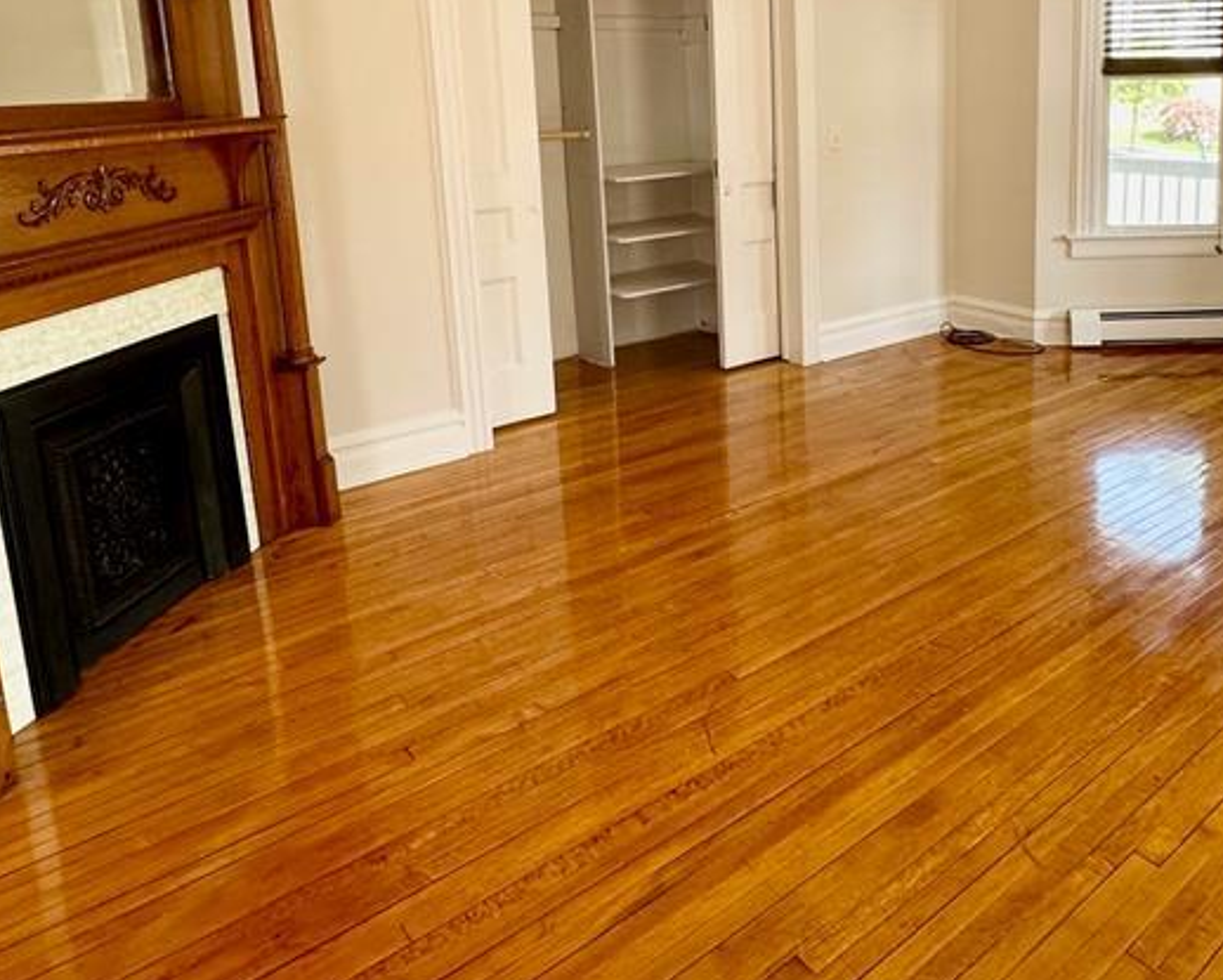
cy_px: 239
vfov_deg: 50.9
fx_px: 978
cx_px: 805
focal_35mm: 27
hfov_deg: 62.6
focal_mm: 2.22
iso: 125
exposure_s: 1/99
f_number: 2.2
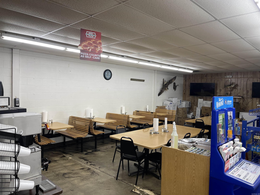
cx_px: 130
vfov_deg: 54.9
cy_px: 98
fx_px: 188
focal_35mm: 25
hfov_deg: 69.4
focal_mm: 5.1
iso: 64
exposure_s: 1/120
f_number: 1.6
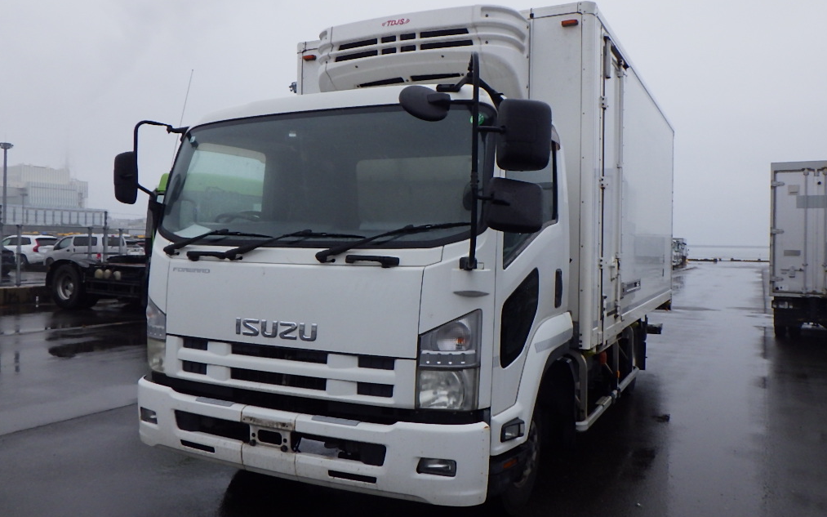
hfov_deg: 62.9
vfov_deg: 41.8
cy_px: 239
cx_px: 412
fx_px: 676
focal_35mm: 30
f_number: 4.2
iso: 250
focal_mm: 5
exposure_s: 1/640
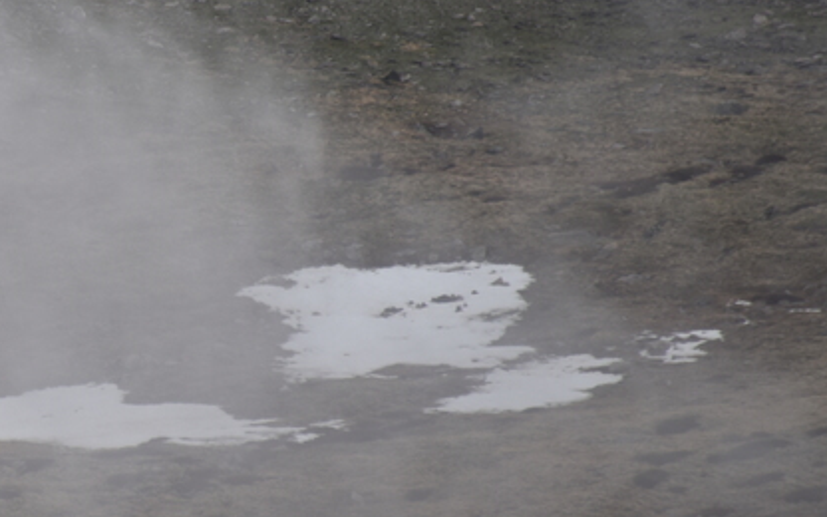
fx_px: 21186
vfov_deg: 1.4
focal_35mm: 940
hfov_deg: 2.2
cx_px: -153
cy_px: 203
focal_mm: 300
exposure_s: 1/640
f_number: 5.6
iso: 140
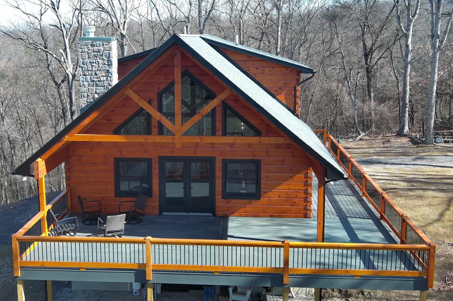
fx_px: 591
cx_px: 203
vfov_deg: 28.6
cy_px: 125
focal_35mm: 47
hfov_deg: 41.9
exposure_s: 1/299
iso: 100
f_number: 2.8
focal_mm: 10.57
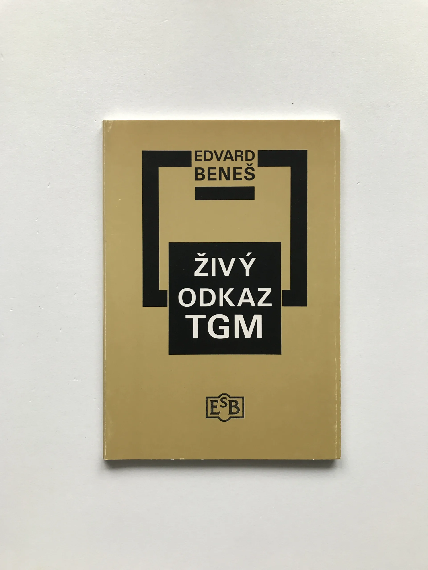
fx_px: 462
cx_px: 214
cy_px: 285
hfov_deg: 49.7
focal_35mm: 28
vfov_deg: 63.4
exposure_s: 1/33
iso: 20
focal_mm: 3.99
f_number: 1.8
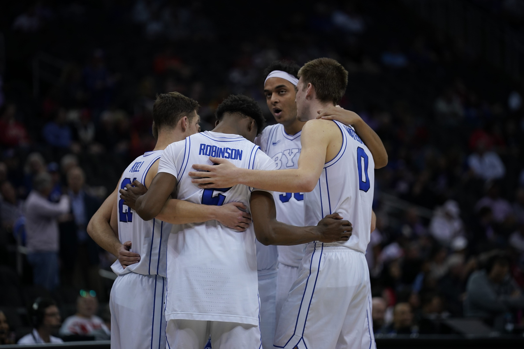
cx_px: 262
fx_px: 2780
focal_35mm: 191
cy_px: 174
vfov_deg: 7.2
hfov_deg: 10.8
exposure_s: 1/1000
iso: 1000
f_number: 2.8
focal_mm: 191
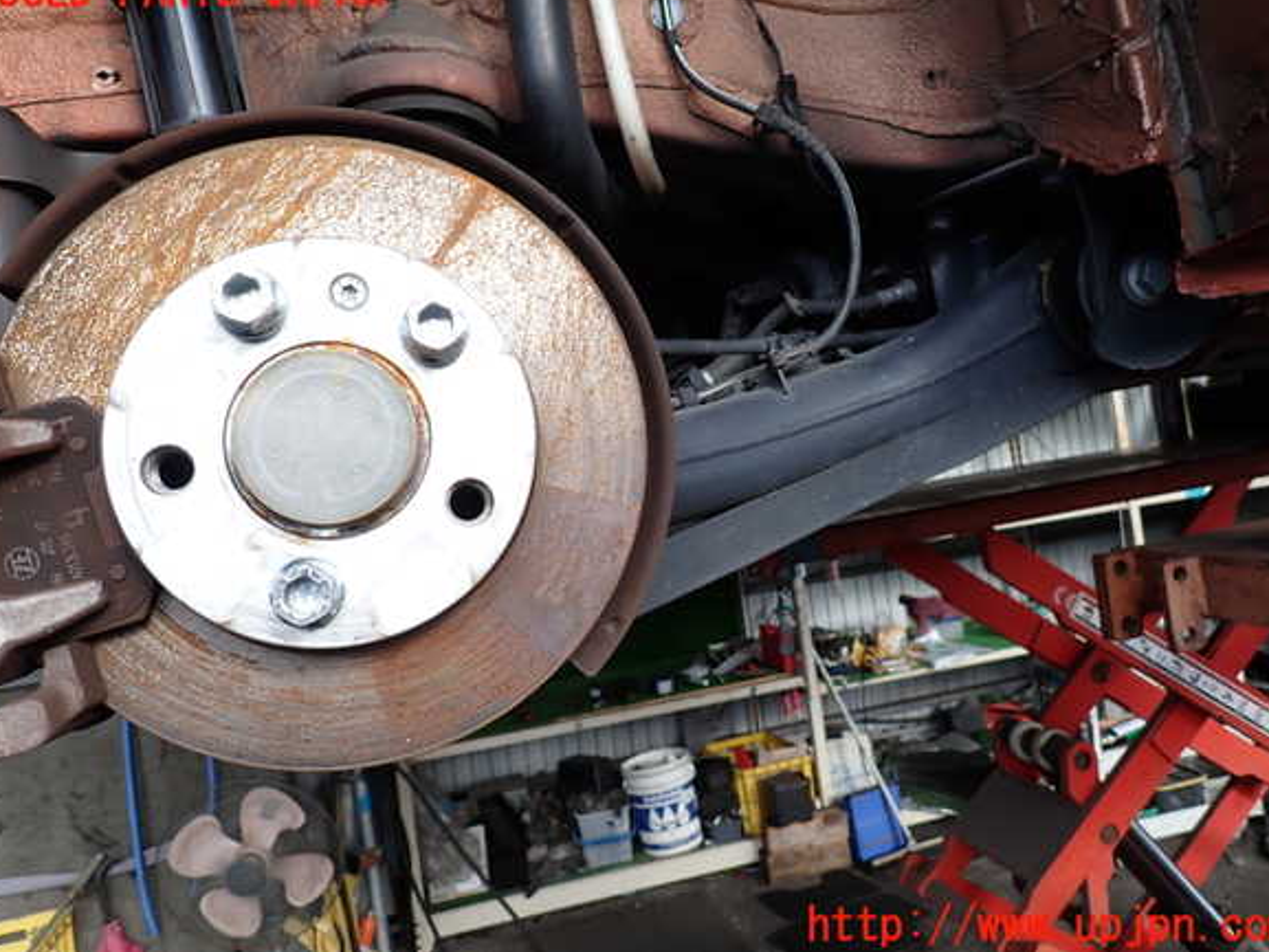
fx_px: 953
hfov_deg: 67.3
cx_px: 644
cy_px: 460
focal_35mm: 26
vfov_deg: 53.1
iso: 100
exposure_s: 1/320
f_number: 2.8
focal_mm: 4.5
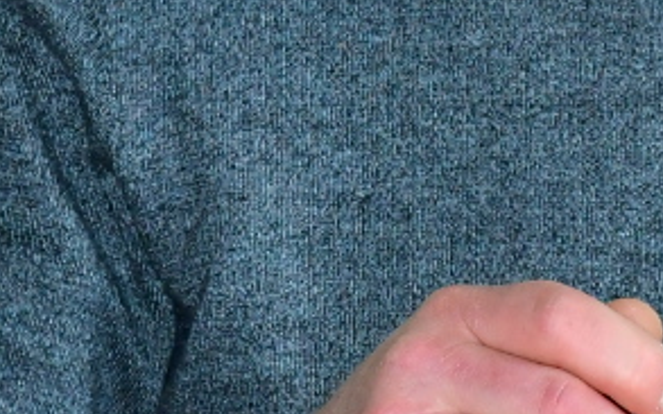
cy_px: 68
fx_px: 7624
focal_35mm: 422
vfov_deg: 3.1
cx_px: -138
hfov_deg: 5.0
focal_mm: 50
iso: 1600
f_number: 6.3
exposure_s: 1/100
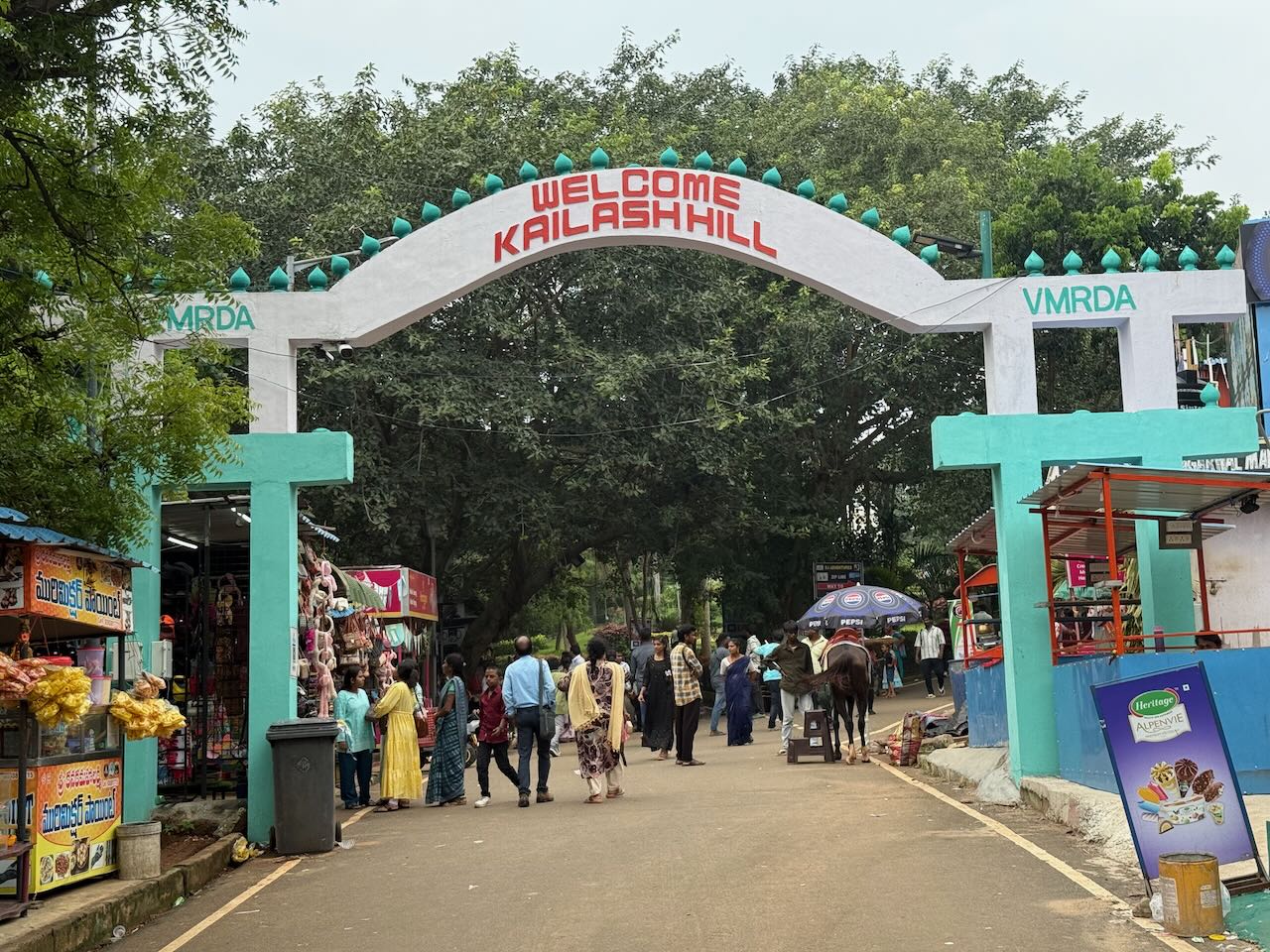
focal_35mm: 48
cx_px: 635
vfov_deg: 30.3
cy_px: 476
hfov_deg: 39.7
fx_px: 1761
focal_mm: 6.76
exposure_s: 1/615
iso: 100
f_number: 1.78
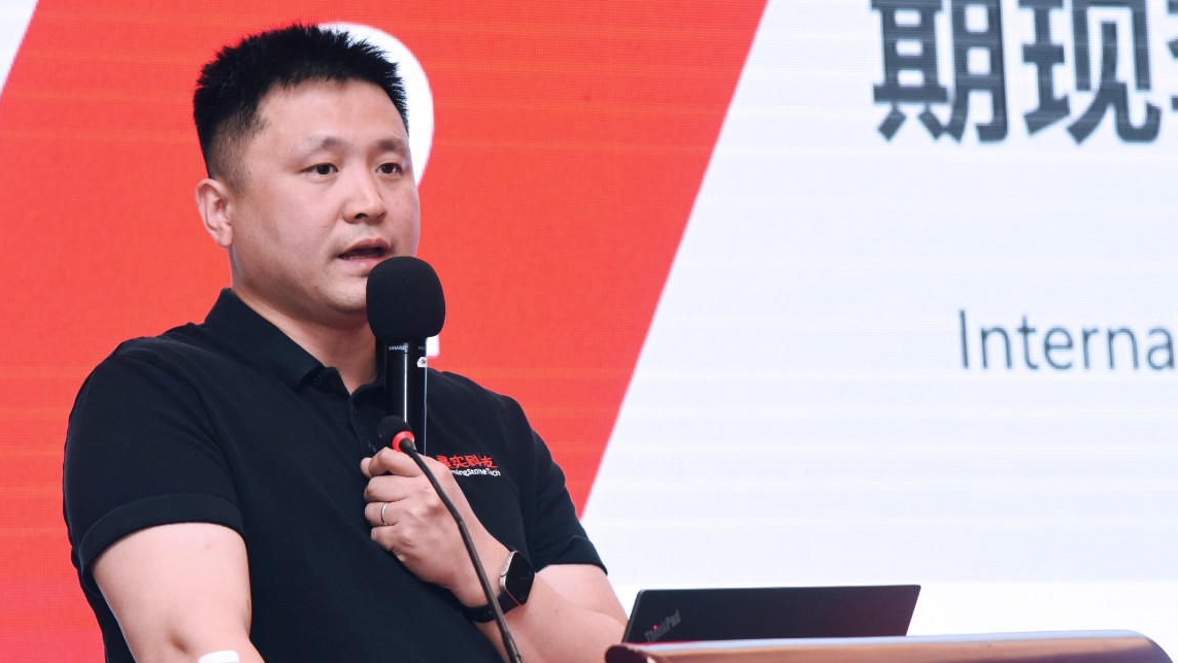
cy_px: 326
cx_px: 575
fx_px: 5498
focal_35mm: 176
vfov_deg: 6.9
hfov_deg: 12.2
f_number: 4.5
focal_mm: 120
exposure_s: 1/200
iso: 3200
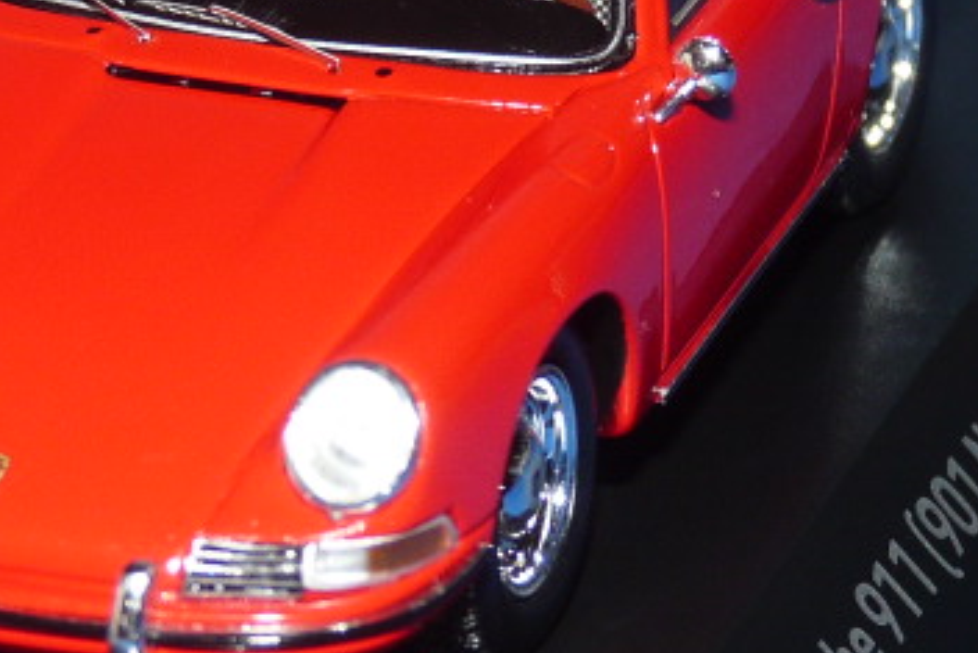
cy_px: 186
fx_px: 6115
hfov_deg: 9.1
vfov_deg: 6.1
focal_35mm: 225
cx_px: 214
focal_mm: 11.9
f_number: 3.4
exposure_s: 1/40
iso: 100
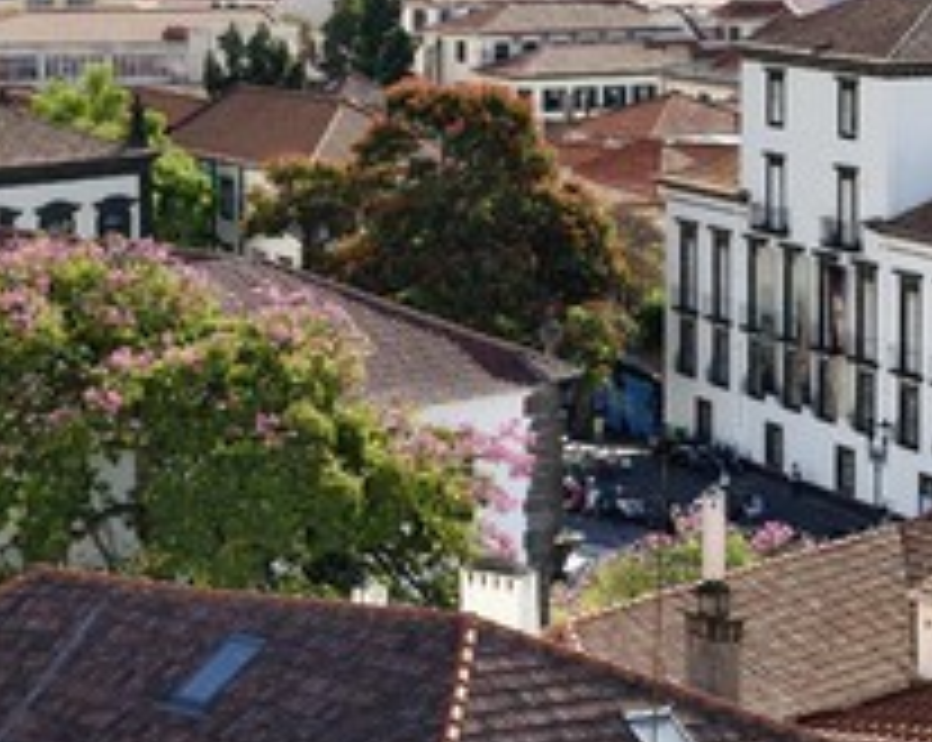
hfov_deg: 12.9
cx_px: 349
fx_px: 4104
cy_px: 211
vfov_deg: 10.3
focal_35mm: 149
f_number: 11
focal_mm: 78
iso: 200
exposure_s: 1/160
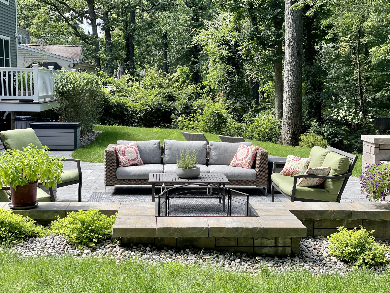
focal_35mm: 53
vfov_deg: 27.5
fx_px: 597
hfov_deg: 36.2
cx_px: 193
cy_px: 146
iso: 25
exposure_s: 1/258
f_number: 2
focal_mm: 6
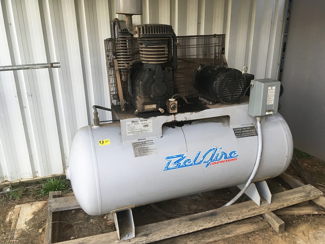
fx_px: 272
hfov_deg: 61.7
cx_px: 162
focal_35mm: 29
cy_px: 122
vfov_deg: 48.2
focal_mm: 4.15
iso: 25
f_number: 2.2
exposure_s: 1/30
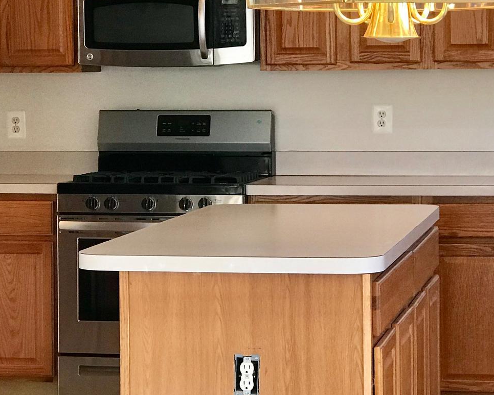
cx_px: 281
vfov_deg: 13.0
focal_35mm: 118
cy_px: 103
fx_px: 1725
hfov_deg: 16.3
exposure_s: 1/60
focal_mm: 6.6
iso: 64
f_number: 2.8
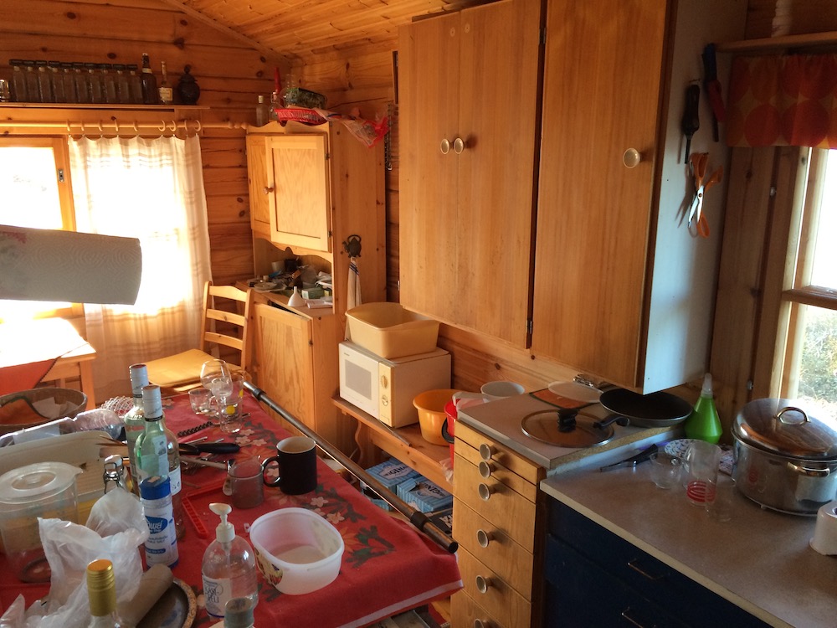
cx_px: 418
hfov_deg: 61.7
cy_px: 314
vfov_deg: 48.2
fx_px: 701
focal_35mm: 29
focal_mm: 4.15
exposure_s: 1/33
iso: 125
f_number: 2.2
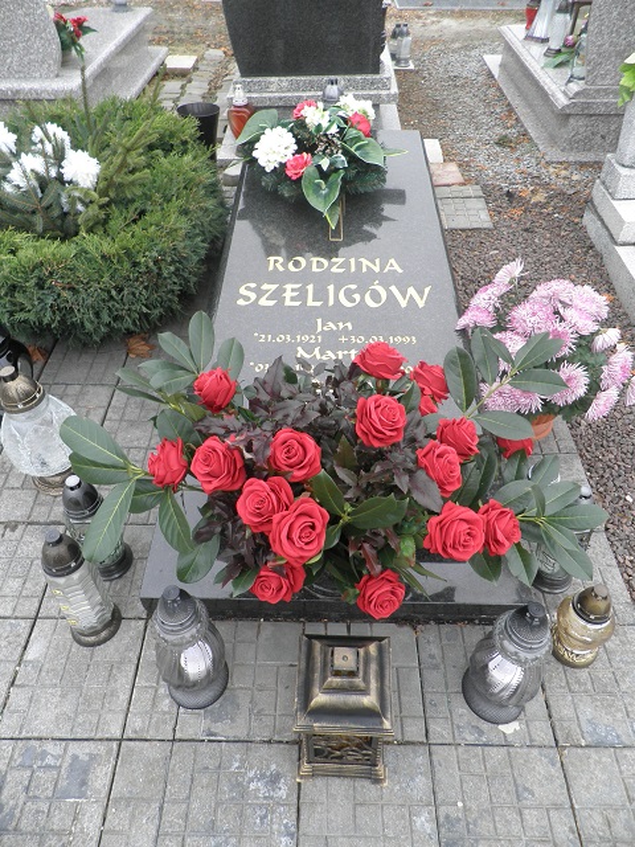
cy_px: 424
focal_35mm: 24
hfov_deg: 56.8
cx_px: 318
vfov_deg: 71.6
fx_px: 587
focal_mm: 4.3
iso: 64
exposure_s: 1/30
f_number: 3.3
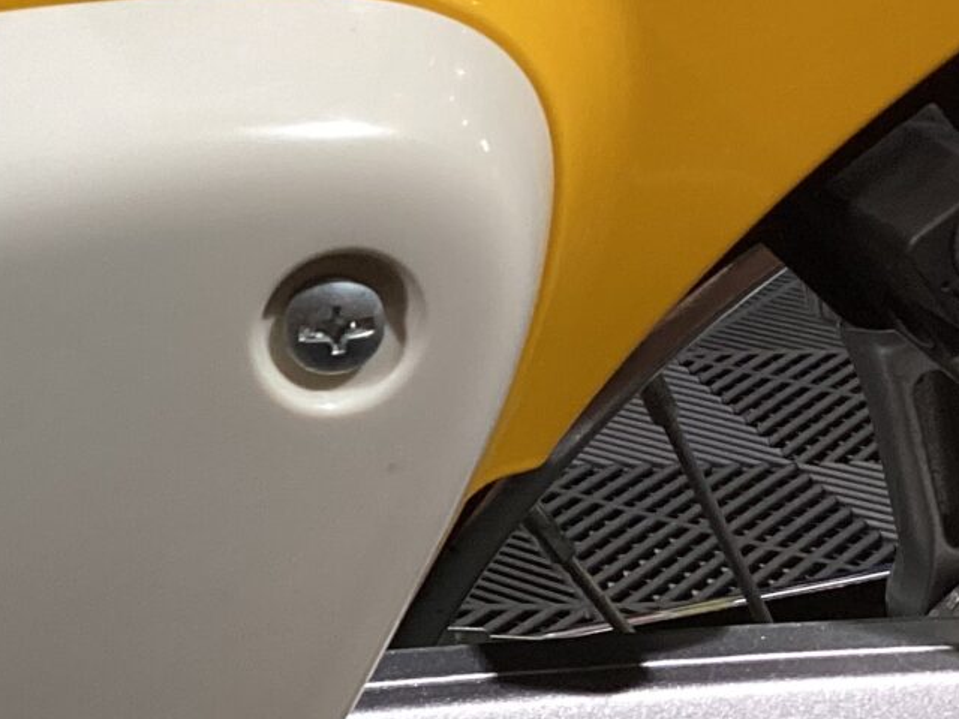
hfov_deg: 19.1
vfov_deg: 15.8
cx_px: -378
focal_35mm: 93
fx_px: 2576
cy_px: 156
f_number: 2.4
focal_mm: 3.3
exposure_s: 1/50
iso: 80
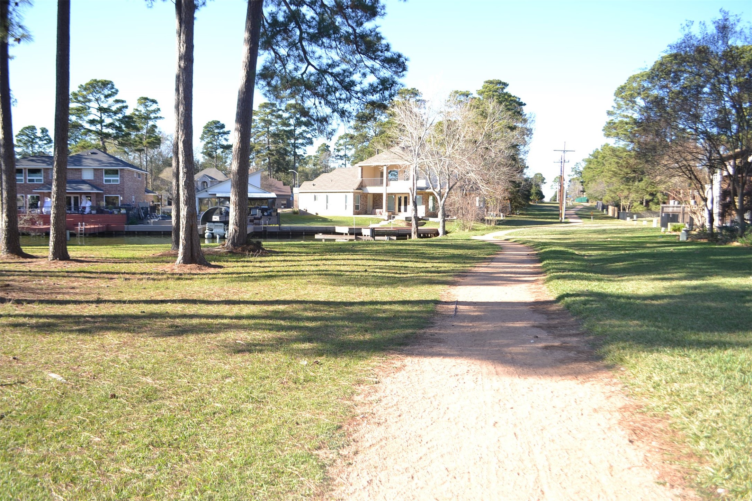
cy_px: 250
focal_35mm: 27
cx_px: 376
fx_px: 564
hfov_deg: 67.4
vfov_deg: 47.9
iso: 100
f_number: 3.5
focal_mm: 18
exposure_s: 1/200
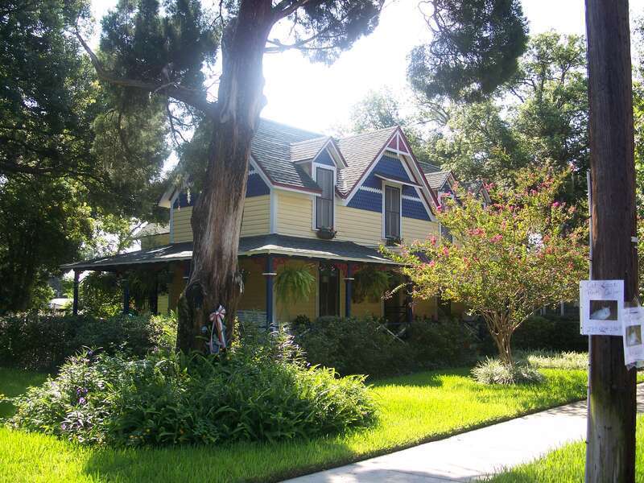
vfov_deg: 38.7
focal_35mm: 37
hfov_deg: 50.1
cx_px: 322
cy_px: 242
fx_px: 688
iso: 64
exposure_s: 1/200
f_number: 2.8
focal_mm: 7.8
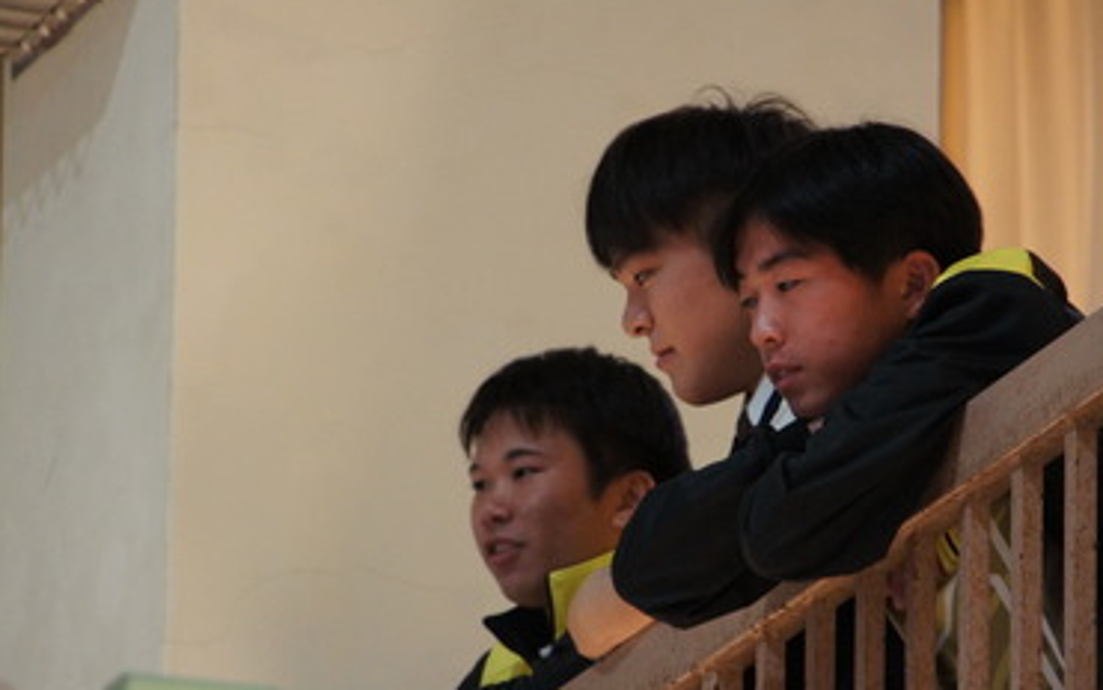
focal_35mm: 395
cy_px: 385
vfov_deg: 3.3
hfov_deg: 5.3
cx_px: 663
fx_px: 11876
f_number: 6.3
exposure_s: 1/125
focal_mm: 200
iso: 1600
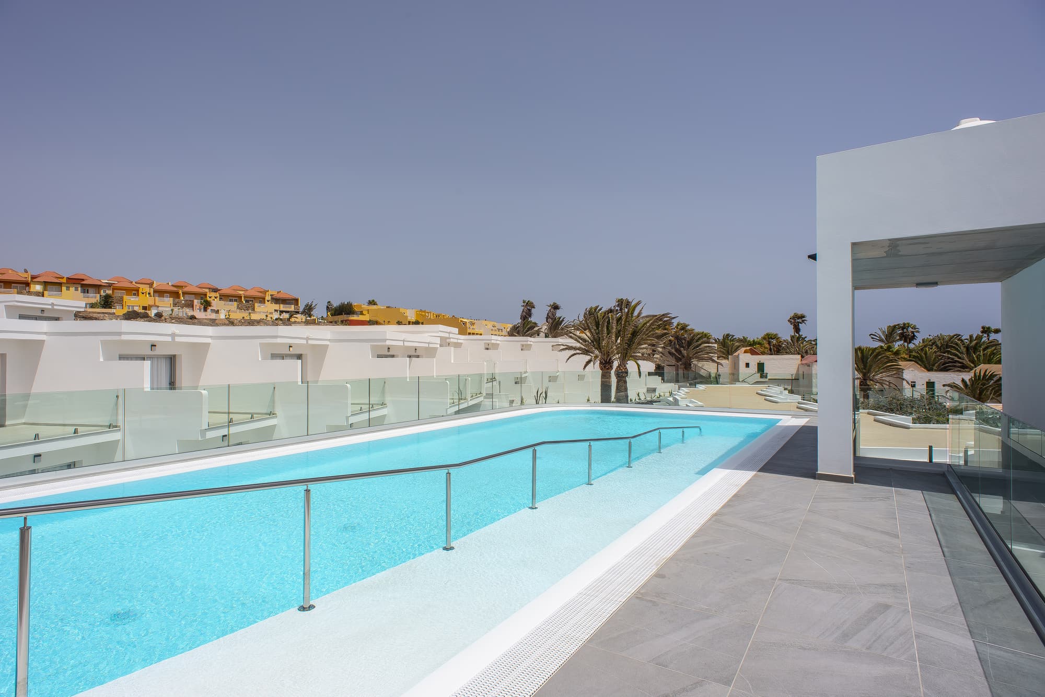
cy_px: 348
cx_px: 522
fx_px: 581
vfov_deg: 62.0
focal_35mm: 20
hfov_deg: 84.0
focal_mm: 20
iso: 50
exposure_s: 1/400
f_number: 10
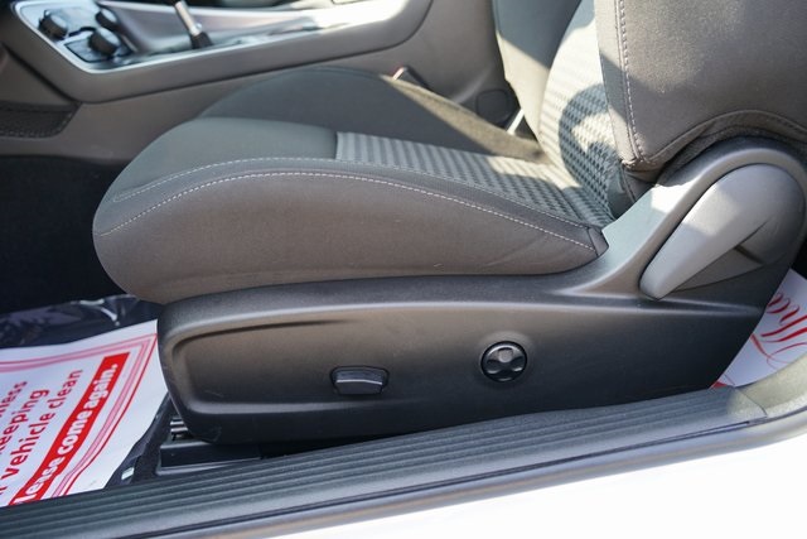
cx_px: 404
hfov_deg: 61.9
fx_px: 673
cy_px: 270
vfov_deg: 43.6
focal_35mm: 30
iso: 160
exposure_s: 1/60
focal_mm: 30
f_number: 4
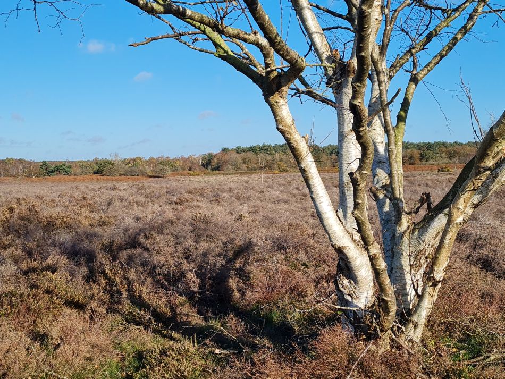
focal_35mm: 26
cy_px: 190
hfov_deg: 67.3
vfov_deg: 53.1
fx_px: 379
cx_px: 252
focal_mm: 5.4
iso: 50
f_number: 1.8
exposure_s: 1/2681
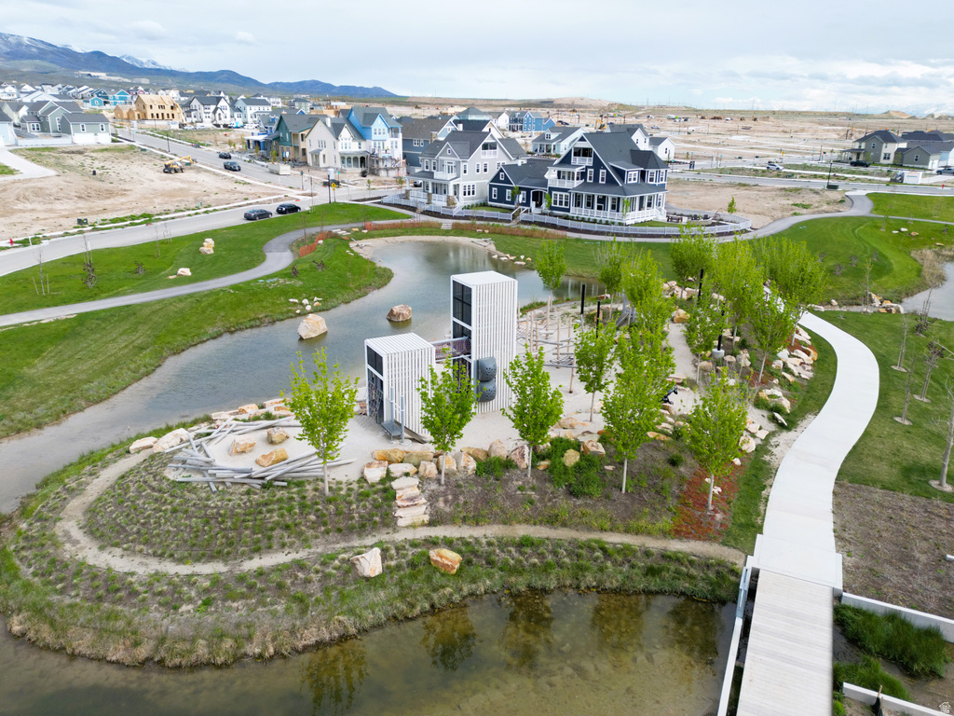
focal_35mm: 24
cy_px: 358
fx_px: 661
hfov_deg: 71.6
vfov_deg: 56.8
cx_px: 477
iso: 120
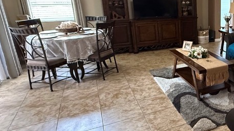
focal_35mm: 34
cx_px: 225
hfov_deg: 49.3
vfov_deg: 34.5
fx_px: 211
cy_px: 53
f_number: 2.2
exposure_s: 1/60
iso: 1000
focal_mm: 2.22
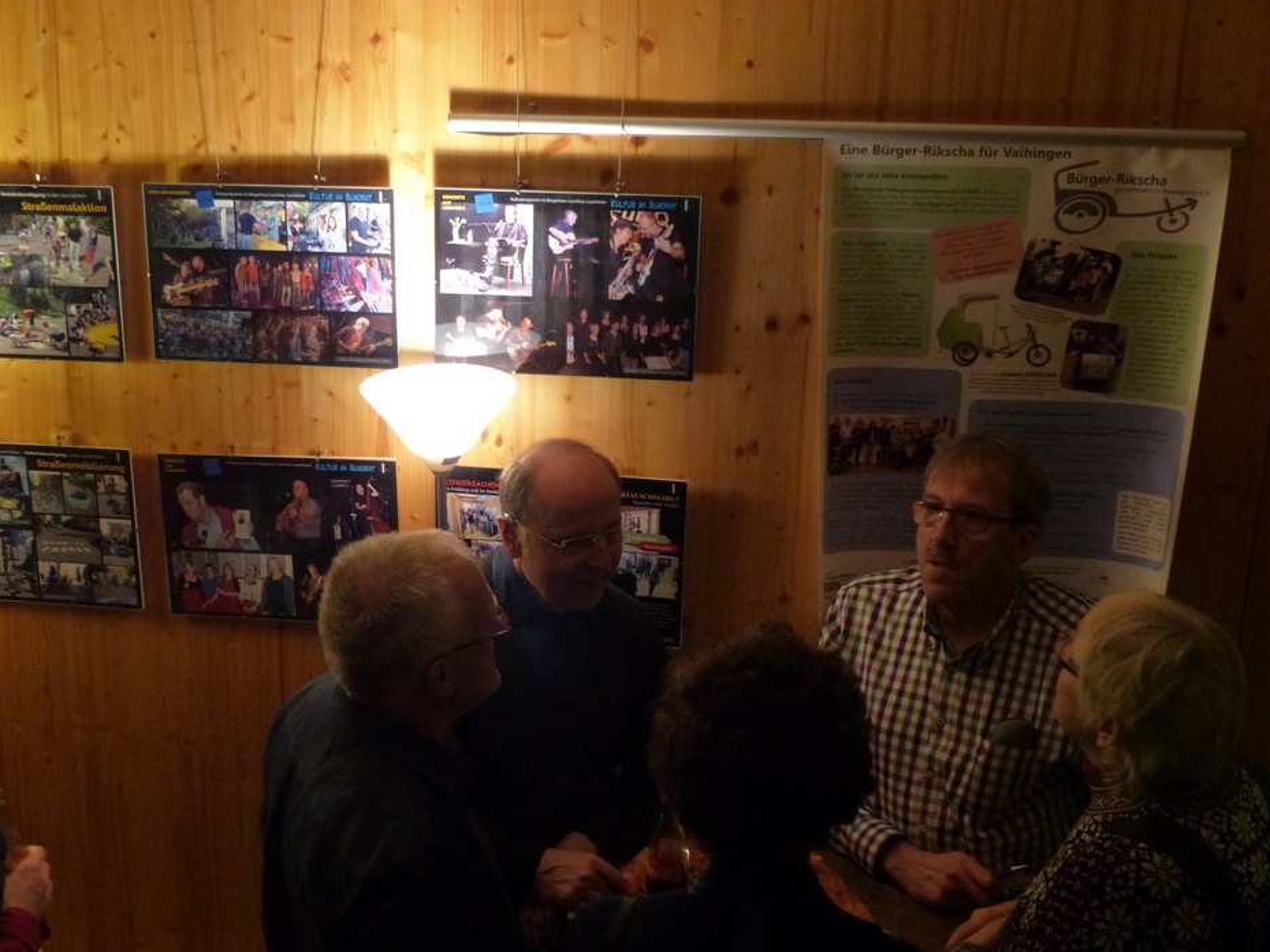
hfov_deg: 37.3
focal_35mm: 51
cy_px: 532
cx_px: 478
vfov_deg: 28.5
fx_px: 1870
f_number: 2.8
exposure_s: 1/15
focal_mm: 6.6
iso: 400
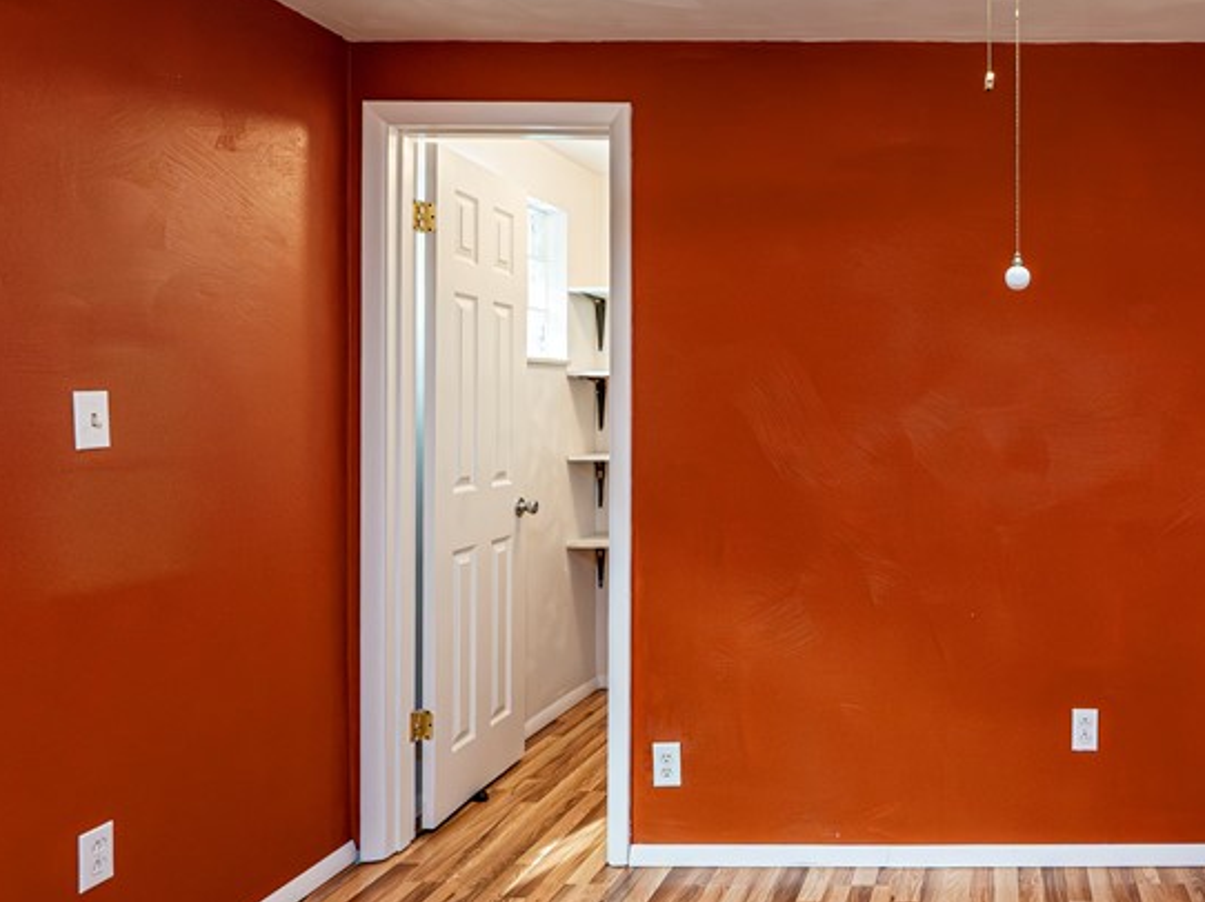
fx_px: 939
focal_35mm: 27
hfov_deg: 58.6
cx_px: 1017
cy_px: 397
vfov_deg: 51.2
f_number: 8
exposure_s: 1/125
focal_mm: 14
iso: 3200
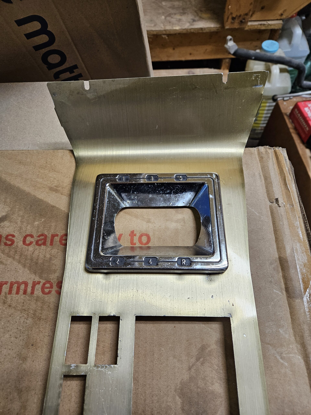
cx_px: 156
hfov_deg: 58.9
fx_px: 276
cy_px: 208
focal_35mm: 23
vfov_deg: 73.9
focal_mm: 5.4
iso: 160
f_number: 1.8
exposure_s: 1/120
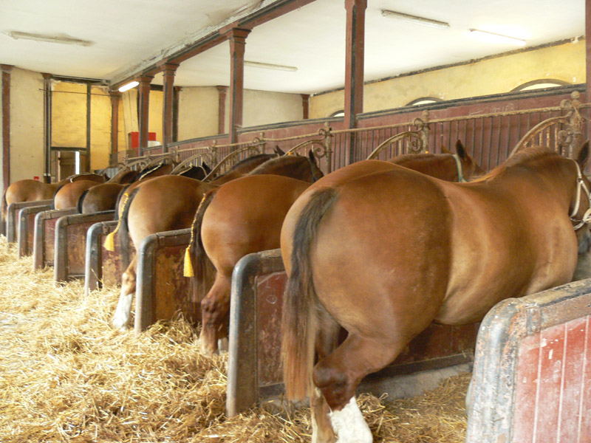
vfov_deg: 39.7
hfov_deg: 51.4
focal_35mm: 36
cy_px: 222
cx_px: 296
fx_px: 615
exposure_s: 1/13
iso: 200
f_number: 2.8
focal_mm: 6
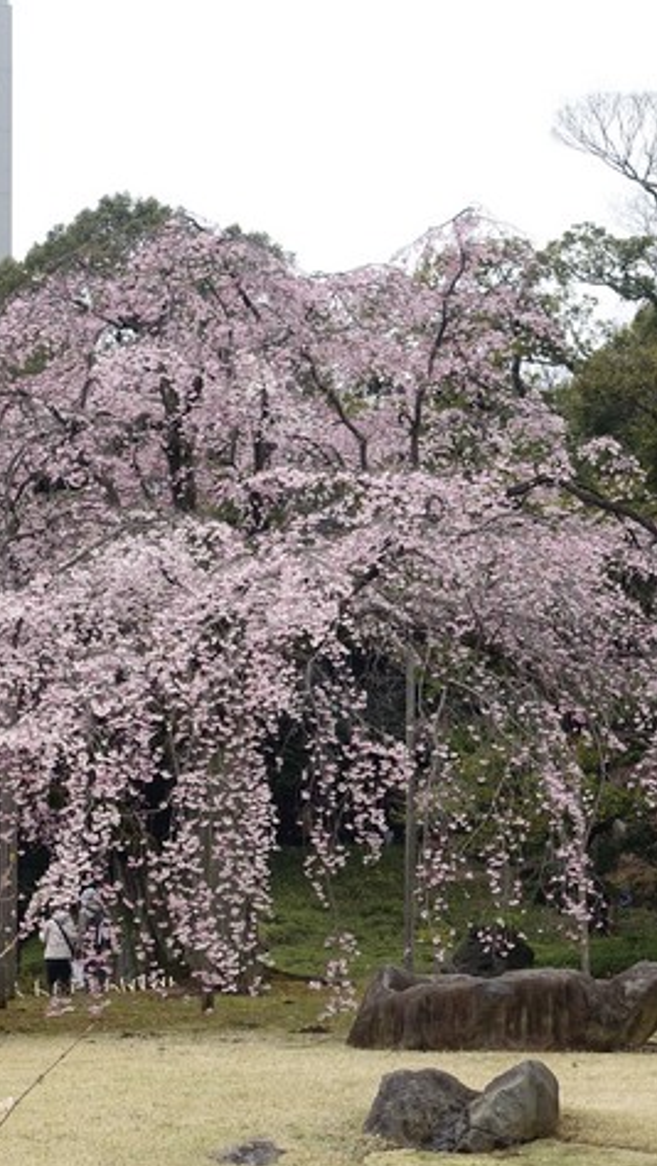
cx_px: 266
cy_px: 585
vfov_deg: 27.2
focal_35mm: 78
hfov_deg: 15.5
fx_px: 2413
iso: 125
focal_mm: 18.1
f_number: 5.6
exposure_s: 1/200
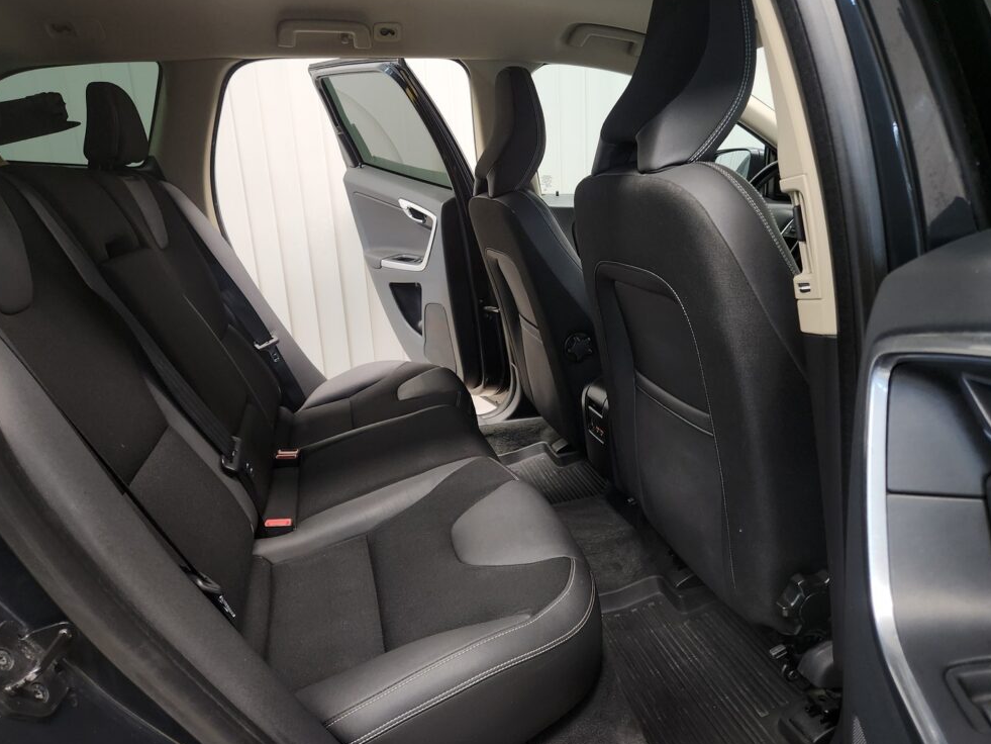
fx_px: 687
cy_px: 362
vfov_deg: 56.8
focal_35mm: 24
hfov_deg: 71.6
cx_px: 503
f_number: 1.8
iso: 400
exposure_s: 1/100
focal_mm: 5.4
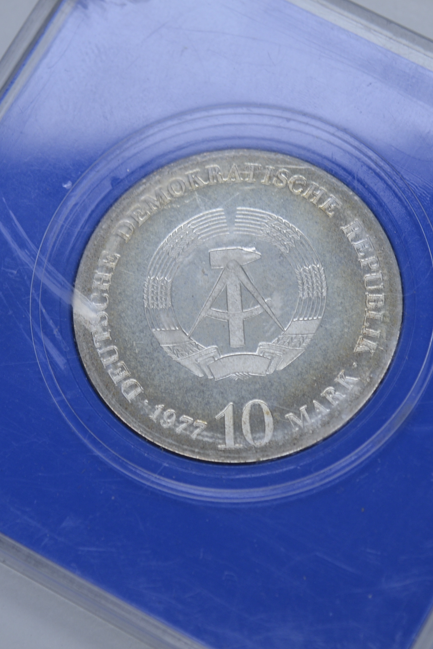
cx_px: 218
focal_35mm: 125
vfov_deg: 16.4
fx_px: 2251
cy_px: 324
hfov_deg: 11.0
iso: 320
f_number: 8
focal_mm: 55
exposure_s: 1/60
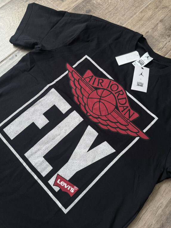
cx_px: 85
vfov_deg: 69.4
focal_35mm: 25
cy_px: 116
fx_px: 165
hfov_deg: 54.9
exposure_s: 1/60
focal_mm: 6.76
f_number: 1.78
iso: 400
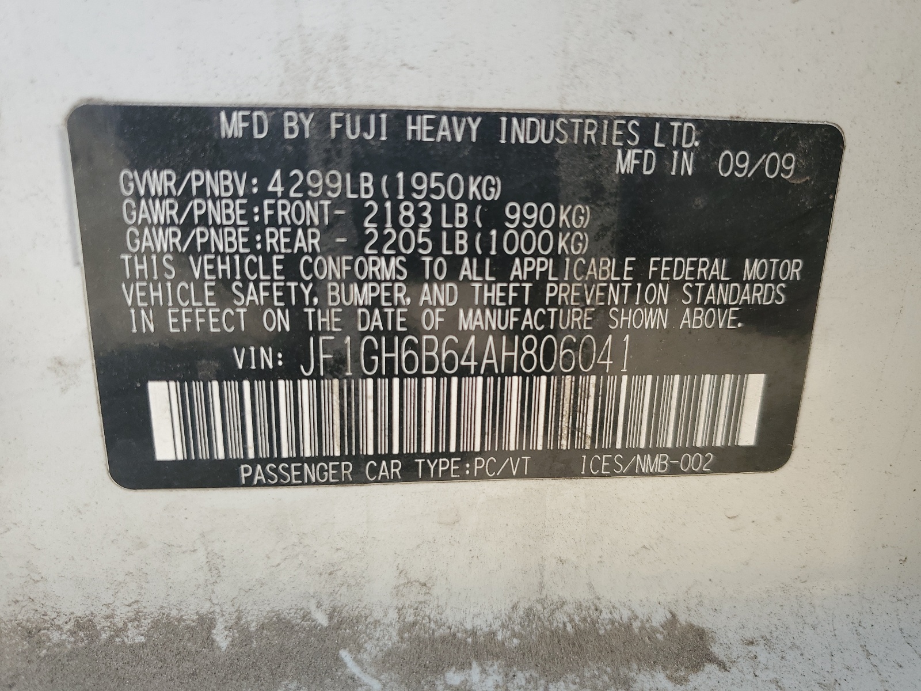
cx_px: 460
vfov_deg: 53.1
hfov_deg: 67.3
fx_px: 692
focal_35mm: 26
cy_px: 346
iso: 50
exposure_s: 1/357
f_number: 1.5
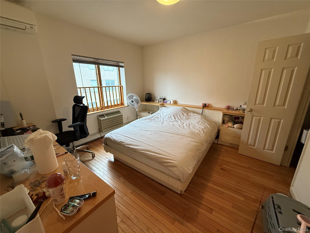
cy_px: 116
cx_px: 155
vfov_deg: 85.7
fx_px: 125
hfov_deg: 102.1
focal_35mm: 14
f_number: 2.2
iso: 320
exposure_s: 1/120
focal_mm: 2.22
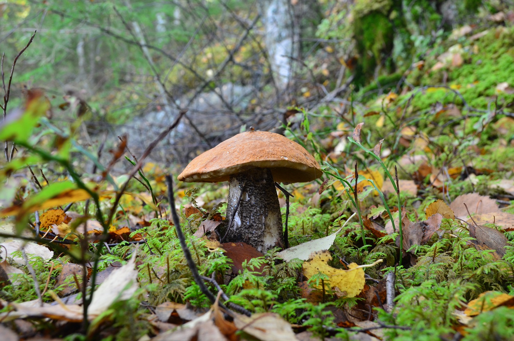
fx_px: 620
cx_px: 257
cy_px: 170
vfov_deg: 30.7
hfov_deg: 45.0
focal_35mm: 44
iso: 400
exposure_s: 1/15
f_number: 8
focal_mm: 29
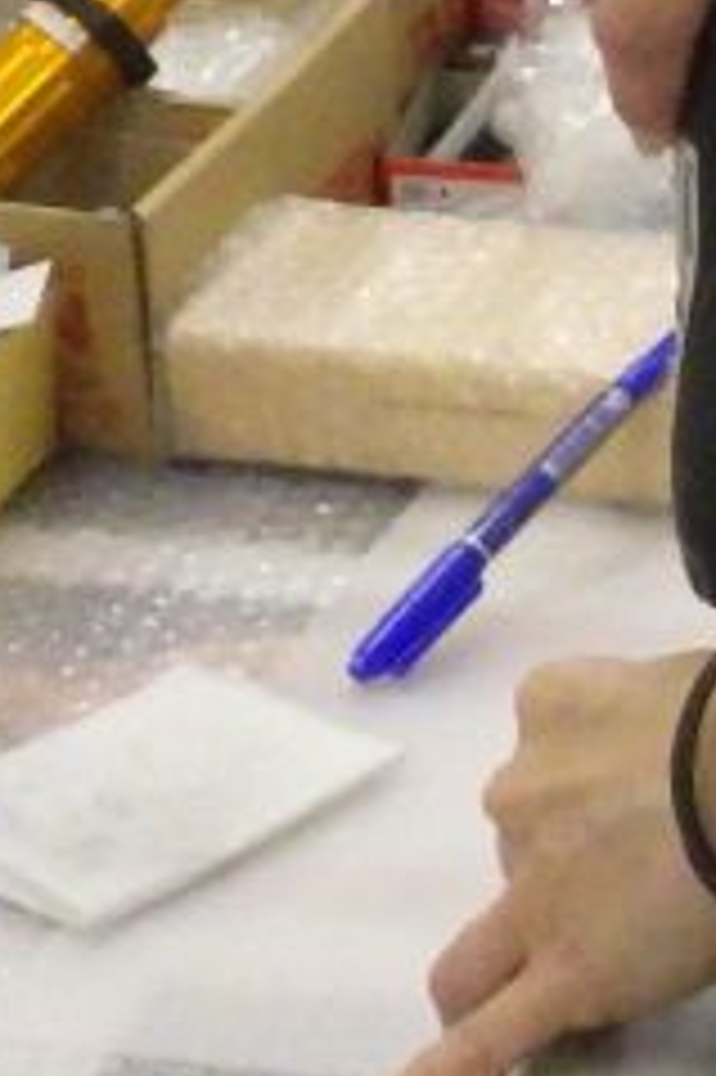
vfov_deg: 26.0
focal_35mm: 78
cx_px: 730
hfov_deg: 17.1
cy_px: 446
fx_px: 2330
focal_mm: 5
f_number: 3.5
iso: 400
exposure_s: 1/45
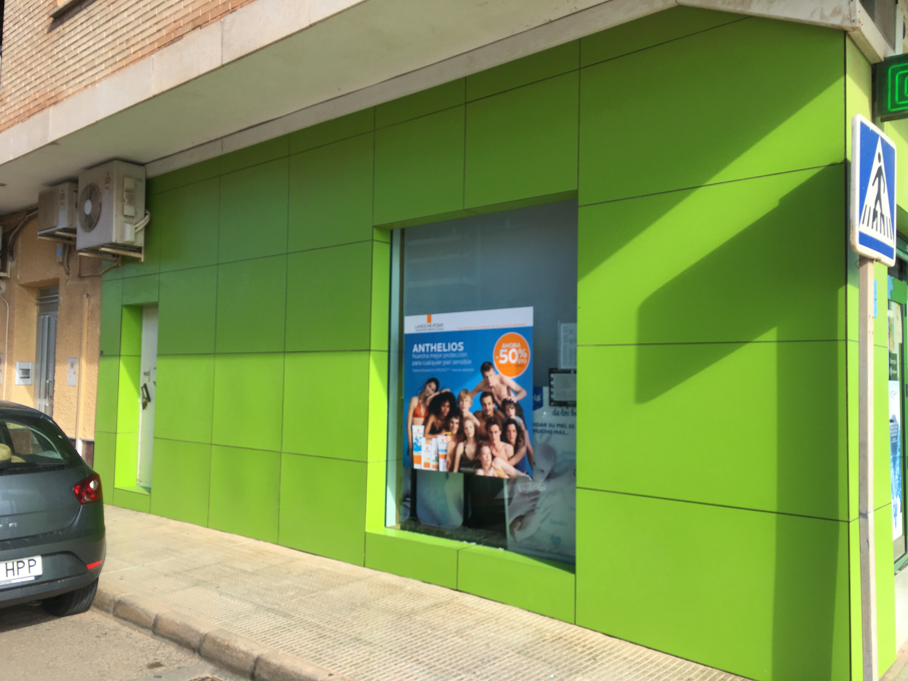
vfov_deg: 48.2
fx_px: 761
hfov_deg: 61.7
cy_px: 340
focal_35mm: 29
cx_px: 454
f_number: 2.2
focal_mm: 4.15
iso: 25
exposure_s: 1/785
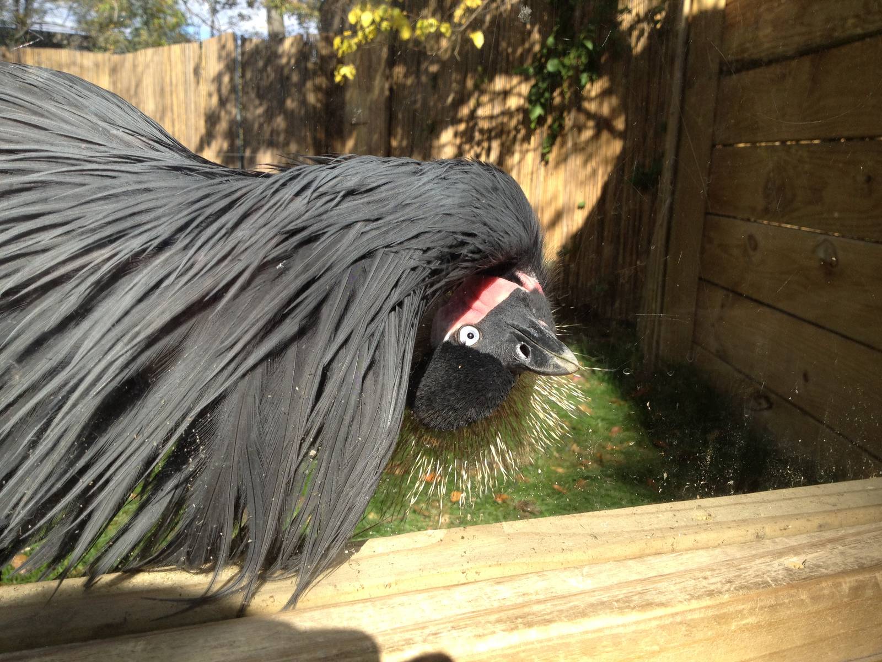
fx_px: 892
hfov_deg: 52.6
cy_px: 331
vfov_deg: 40.7
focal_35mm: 35
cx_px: 441
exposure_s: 1/635
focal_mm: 4.28
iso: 64
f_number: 2.4
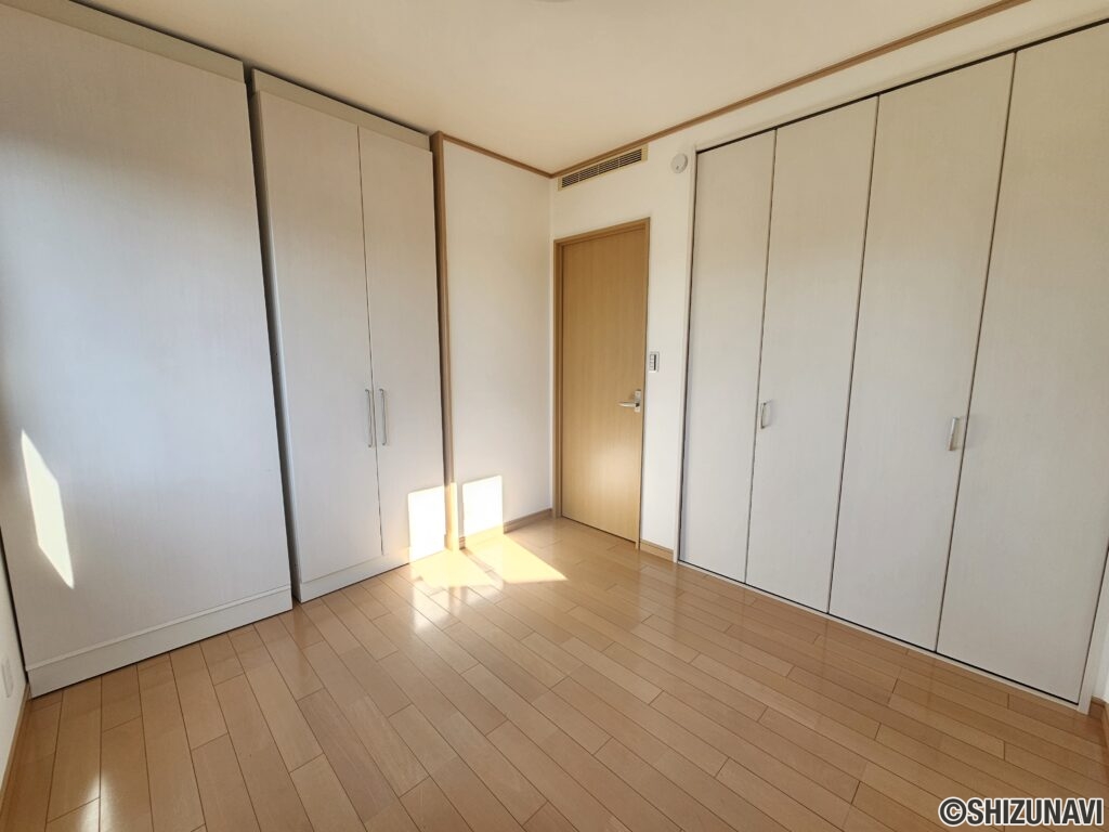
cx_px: 554
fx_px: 416
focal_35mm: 13
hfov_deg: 106.2
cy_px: 416
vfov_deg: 89.9
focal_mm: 2.2
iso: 80
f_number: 2.2
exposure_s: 1/214
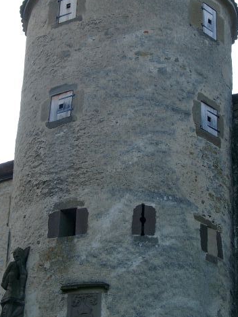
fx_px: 1000
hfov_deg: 13.6
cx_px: 130
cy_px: 121
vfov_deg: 18.0
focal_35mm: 109
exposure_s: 1/171
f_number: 4
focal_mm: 13.35
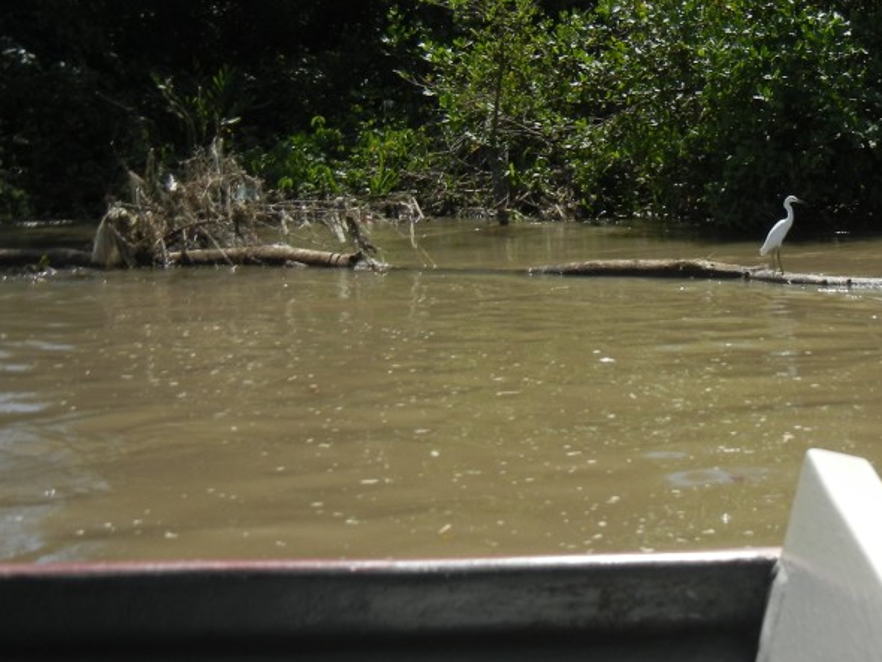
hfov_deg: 31.5
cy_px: 284
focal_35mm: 59
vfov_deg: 24.8
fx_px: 1504
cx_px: 753
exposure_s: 1/406
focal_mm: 6.2
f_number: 7.2
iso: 160
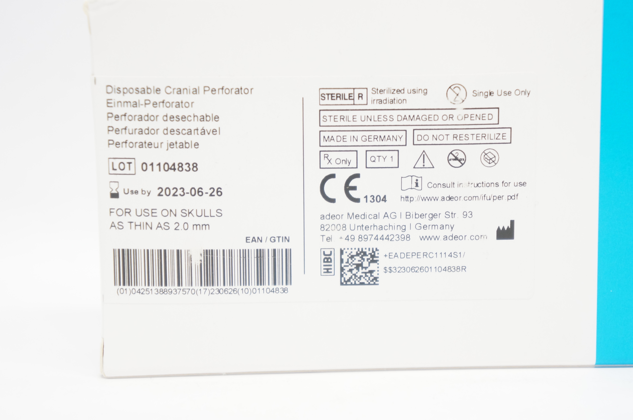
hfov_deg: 24.6
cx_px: 316
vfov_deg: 16.5
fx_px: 1449
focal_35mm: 82
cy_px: 210
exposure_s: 1/60
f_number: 5.6
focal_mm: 55
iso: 800
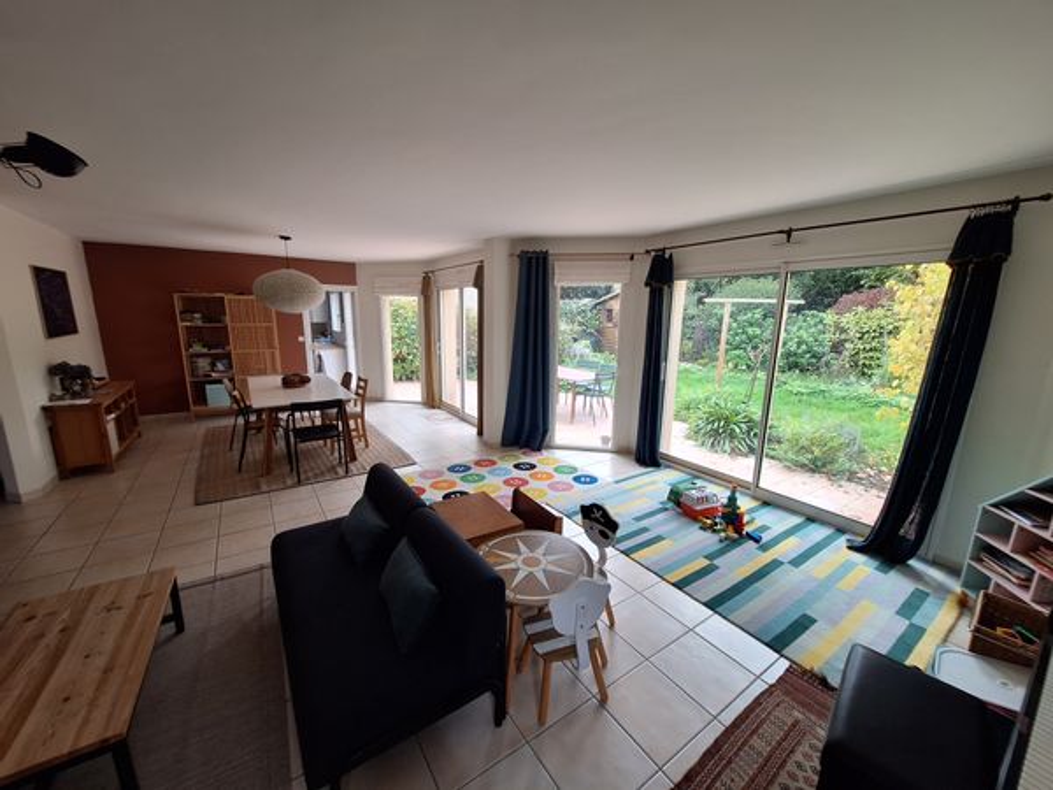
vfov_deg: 89.9
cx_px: 526
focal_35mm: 13
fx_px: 395
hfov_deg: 106.2
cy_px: 395
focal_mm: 1.74
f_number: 2.2
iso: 64
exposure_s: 1/50
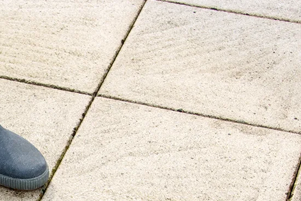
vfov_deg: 8.4
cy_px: 349
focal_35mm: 157
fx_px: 1313
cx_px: -109
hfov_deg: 12.6
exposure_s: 1/160
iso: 100
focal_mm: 30
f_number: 6.3
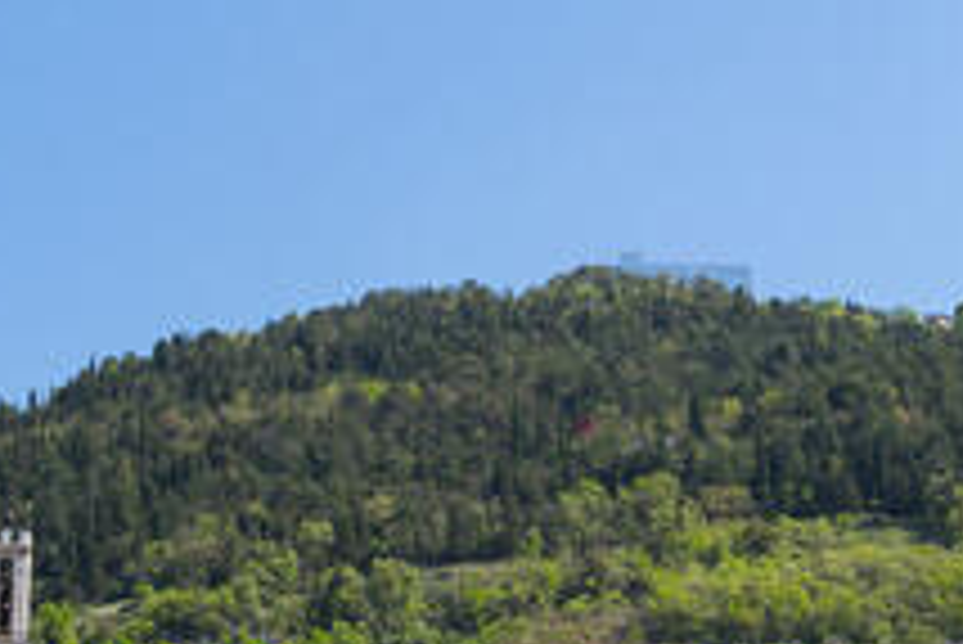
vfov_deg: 13.5
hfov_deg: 20.5
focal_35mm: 98
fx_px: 2623
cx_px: 135
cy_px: 822
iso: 100
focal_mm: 35
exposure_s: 1/250
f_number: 7.1
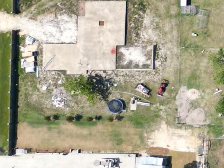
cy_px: 86
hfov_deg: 12.1
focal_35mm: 128
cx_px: 549
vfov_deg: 11.6
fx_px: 828
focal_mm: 6.72
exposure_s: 1/2000
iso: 130
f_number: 1.7
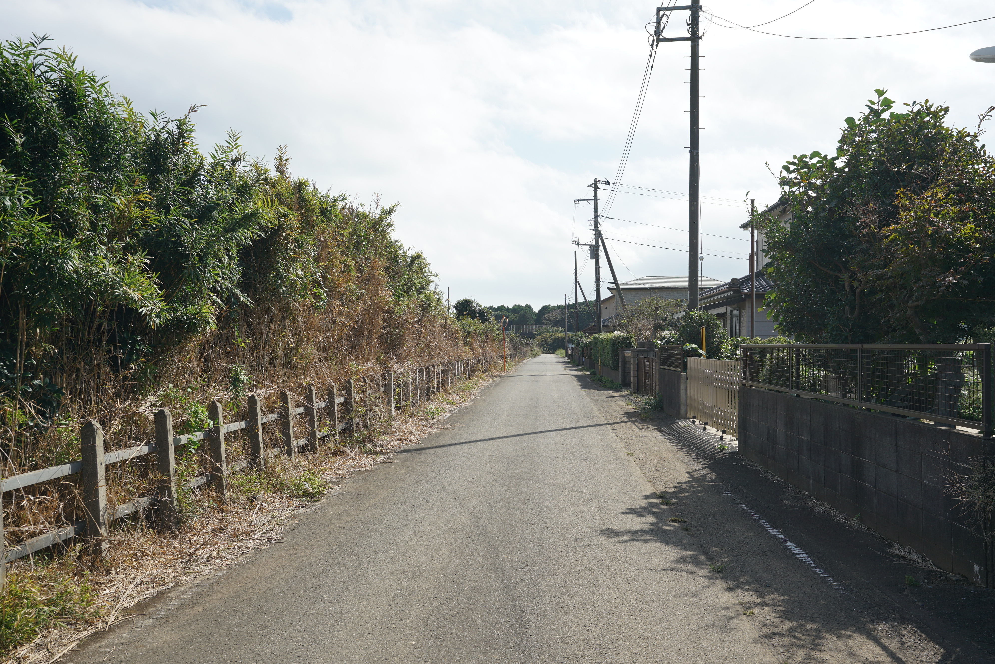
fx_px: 801
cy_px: 332
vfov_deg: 45.0
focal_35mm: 29
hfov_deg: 63.7
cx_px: 498
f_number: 8
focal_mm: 29
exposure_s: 1/250
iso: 100
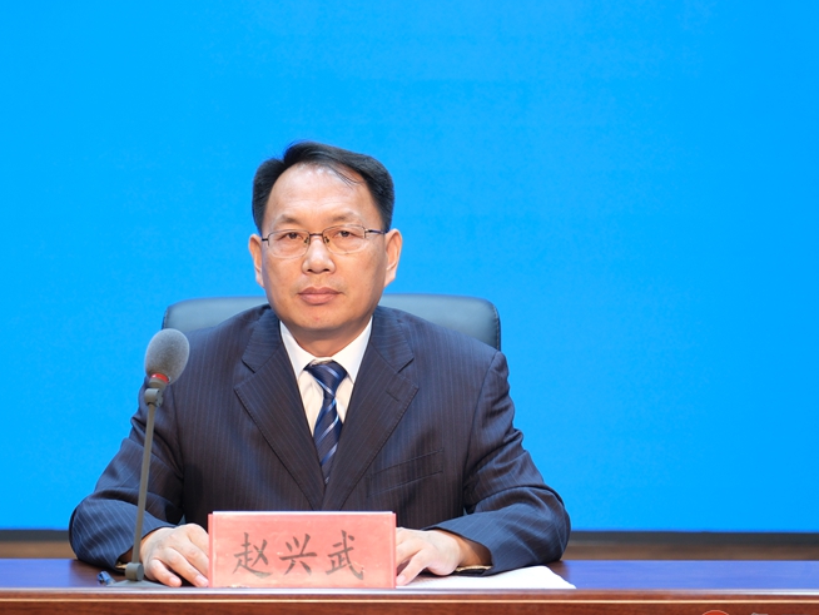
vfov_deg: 13.8
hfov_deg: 18.4
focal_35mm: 107
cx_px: 324
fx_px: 2533
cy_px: 325
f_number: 4
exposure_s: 1/38
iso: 800
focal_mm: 60.8
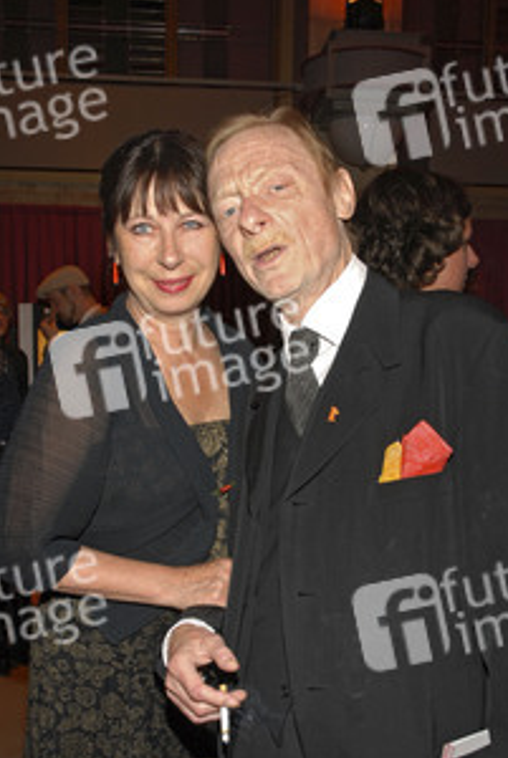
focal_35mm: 44
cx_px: 255
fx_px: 928
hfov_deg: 30.6
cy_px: 485
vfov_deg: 44.0
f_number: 7.1
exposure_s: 1/25
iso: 400
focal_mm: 22
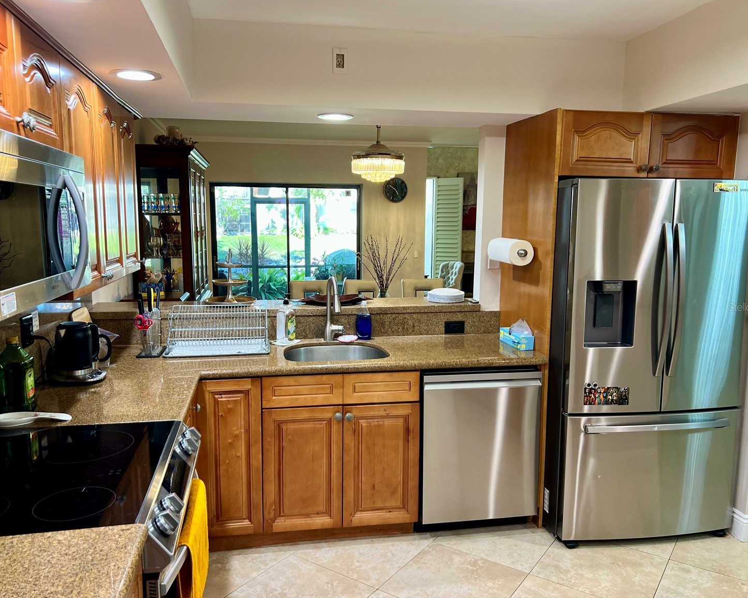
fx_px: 620
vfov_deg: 51.5
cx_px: 364
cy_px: 307
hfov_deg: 62.2
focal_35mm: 28
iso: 125
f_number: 1.5
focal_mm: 5.7
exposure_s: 1/120
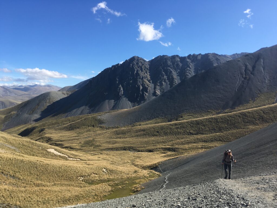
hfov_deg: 61.7
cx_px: 138
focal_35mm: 29
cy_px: 104
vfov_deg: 48.2
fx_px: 232
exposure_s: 1/1479
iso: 25
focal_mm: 4.15
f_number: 2.2
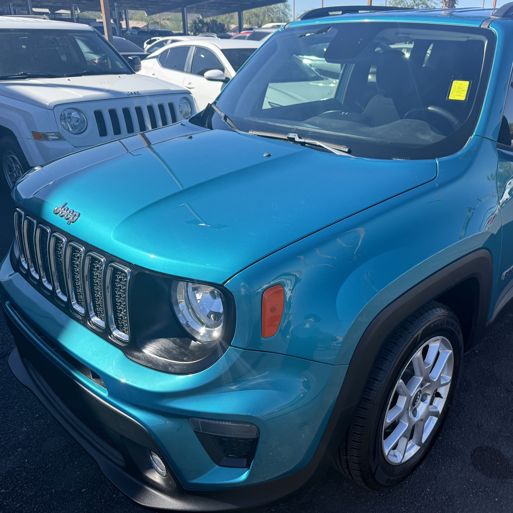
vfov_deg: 55.6
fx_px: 486
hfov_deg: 54.8
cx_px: 327
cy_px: 256
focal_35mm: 29
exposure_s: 1/2232
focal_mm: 6.76
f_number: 1.78
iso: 100
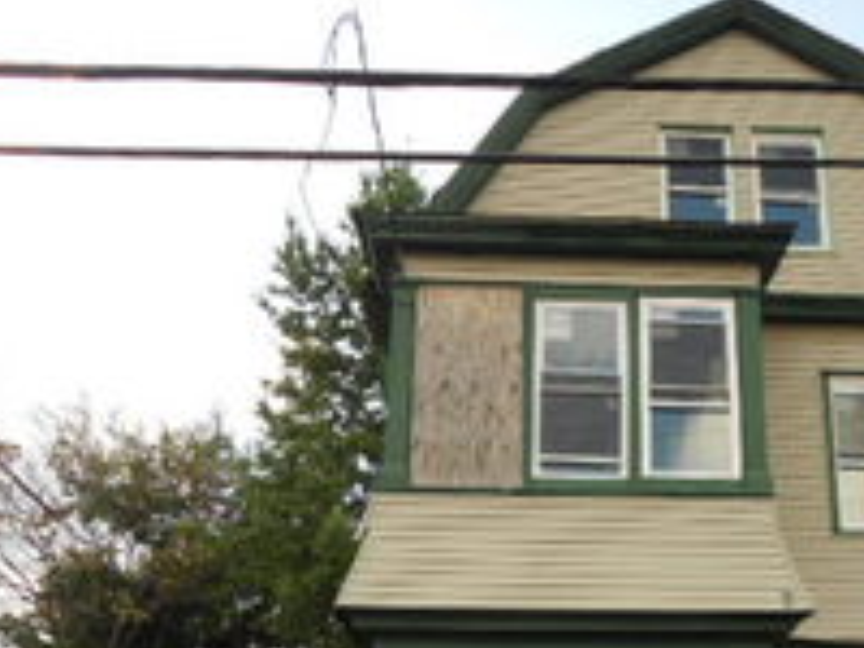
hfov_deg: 41.5
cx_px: 579
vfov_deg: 31.0
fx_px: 1123
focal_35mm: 45
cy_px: 557
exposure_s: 1/320
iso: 80
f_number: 3.2
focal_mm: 4.6
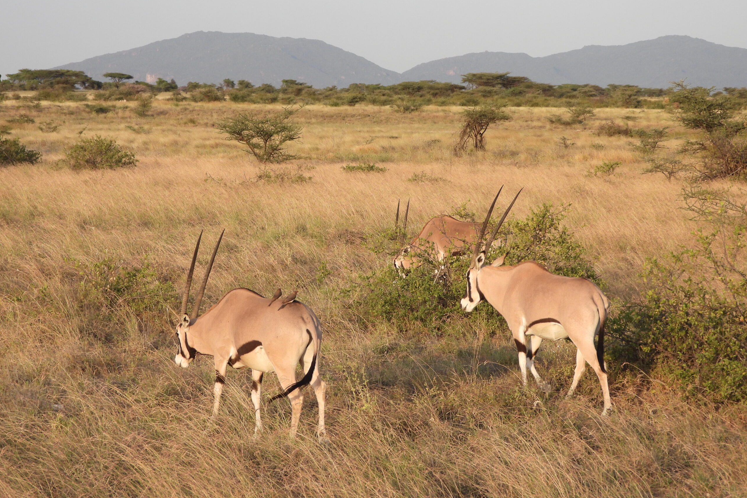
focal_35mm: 120
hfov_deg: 17.1
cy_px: 261
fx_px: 2490
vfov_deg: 11.4
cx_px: 373
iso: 100
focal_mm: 20.7
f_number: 4
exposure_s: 1/320
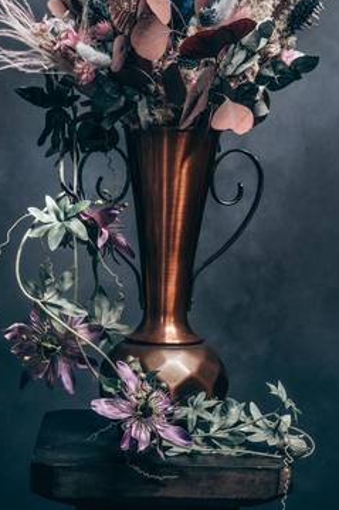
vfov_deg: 22.1
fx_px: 1301
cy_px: 206
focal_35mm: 92
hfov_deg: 14.8
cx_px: 177
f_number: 7.1
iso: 100
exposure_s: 1/4
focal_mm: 44
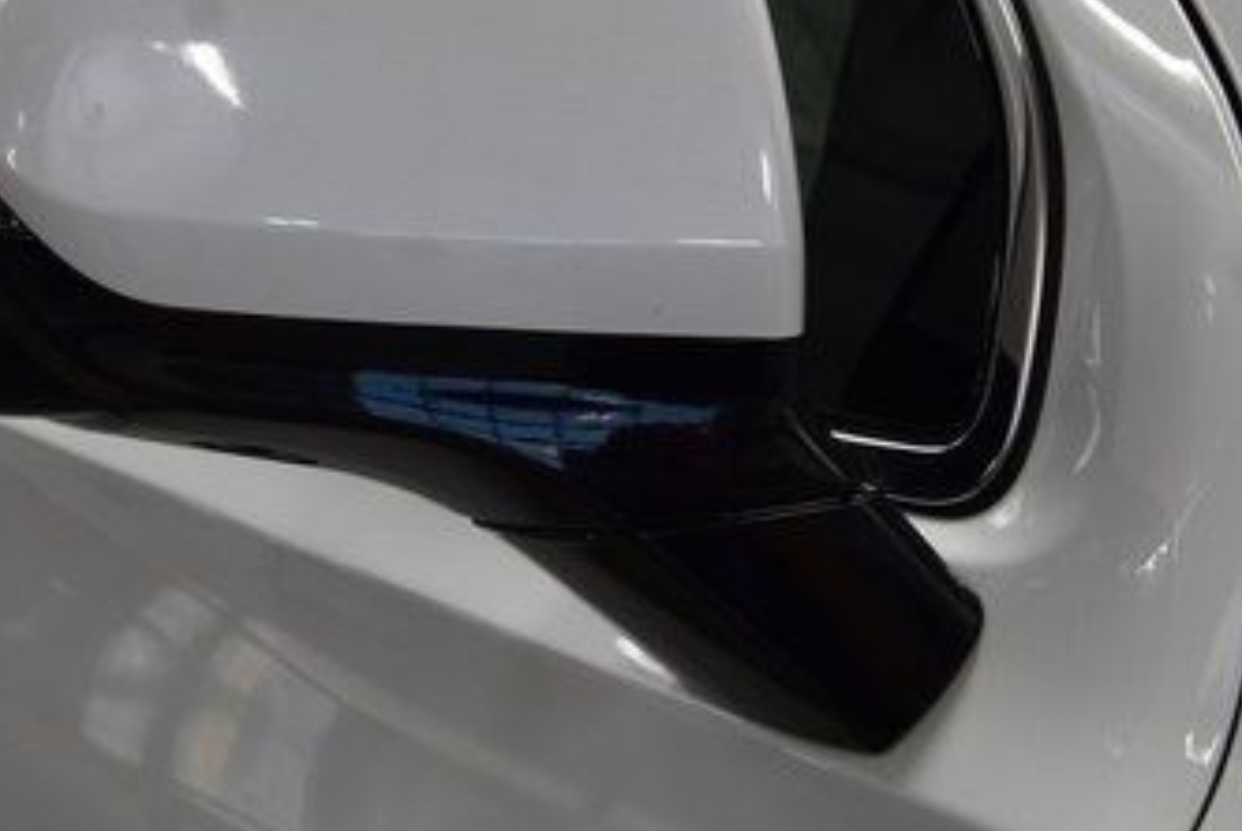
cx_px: 498
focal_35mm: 104
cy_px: 350
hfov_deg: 19.6
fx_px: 3591
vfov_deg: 13.2
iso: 900
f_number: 8
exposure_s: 1/60
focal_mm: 36
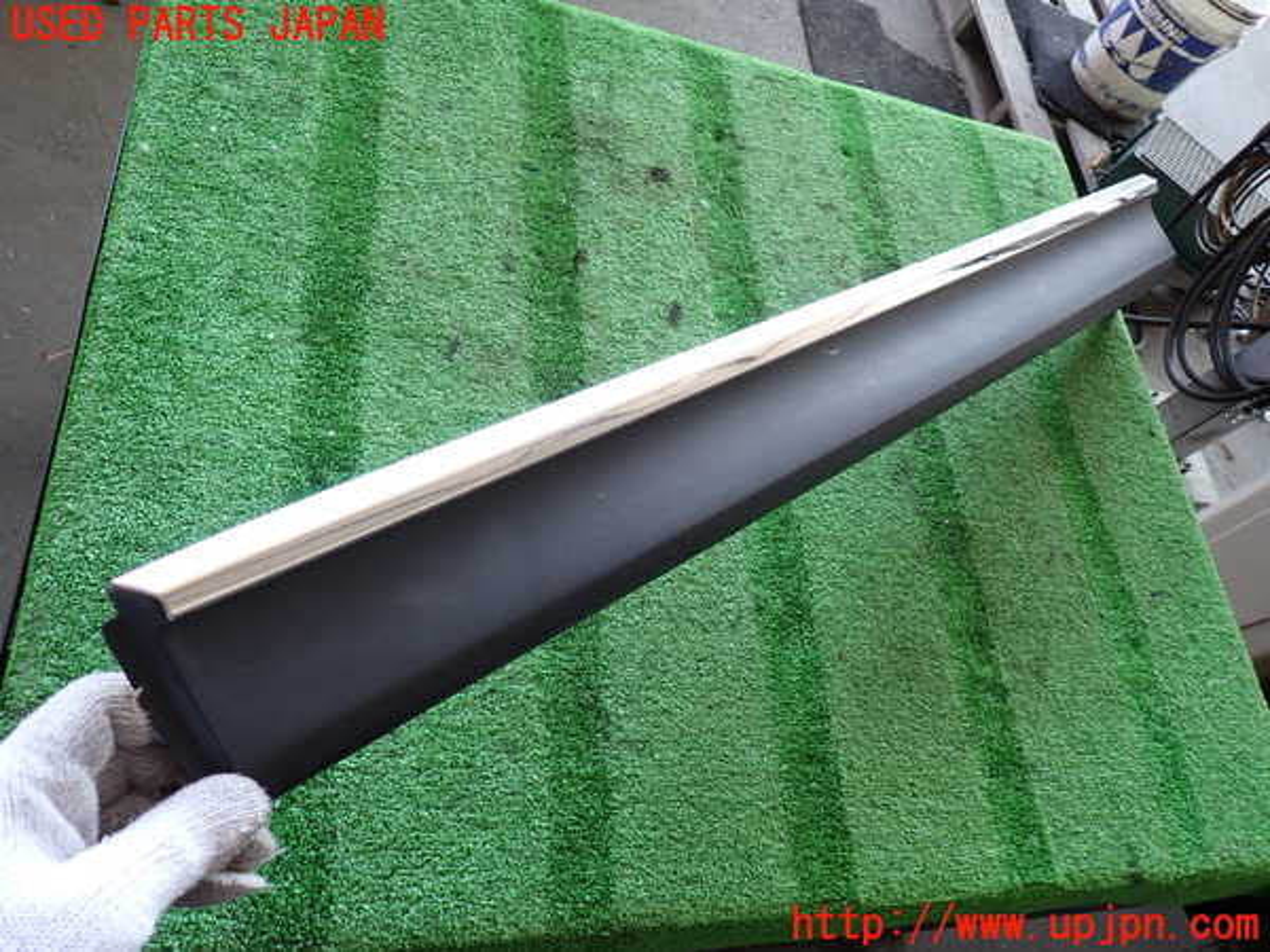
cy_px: 476
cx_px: 635
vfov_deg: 54.9
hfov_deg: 69.4
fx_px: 917
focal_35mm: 25
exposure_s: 1/60
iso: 125
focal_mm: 4.5
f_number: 2
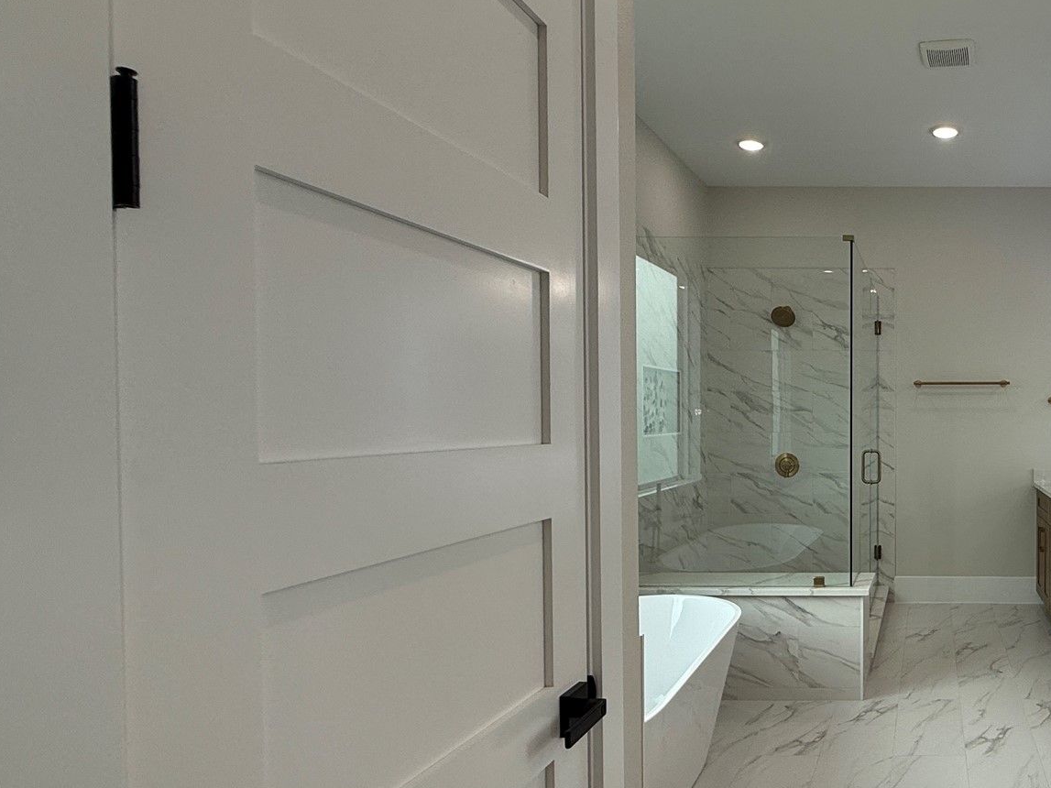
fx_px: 759
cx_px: 927
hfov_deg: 60.0
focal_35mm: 25
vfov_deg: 54.8
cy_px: 429
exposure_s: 1/146
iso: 64
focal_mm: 2.22
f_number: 2.2
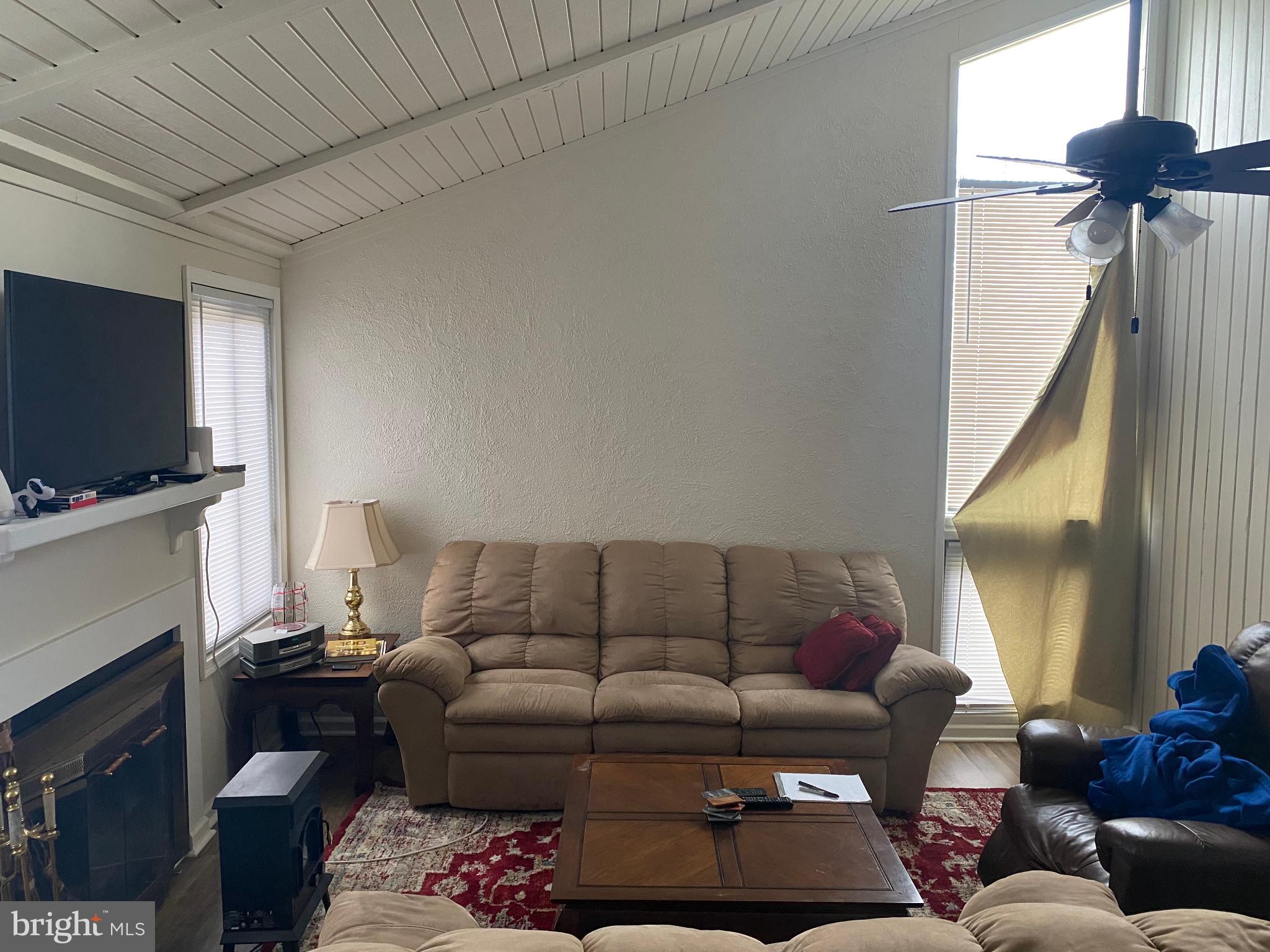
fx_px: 954
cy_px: 476
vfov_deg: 53.1
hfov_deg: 67.3
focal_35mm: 26
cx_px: 635
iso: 250
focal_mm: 4.25
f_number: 1.8
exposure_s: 1/60
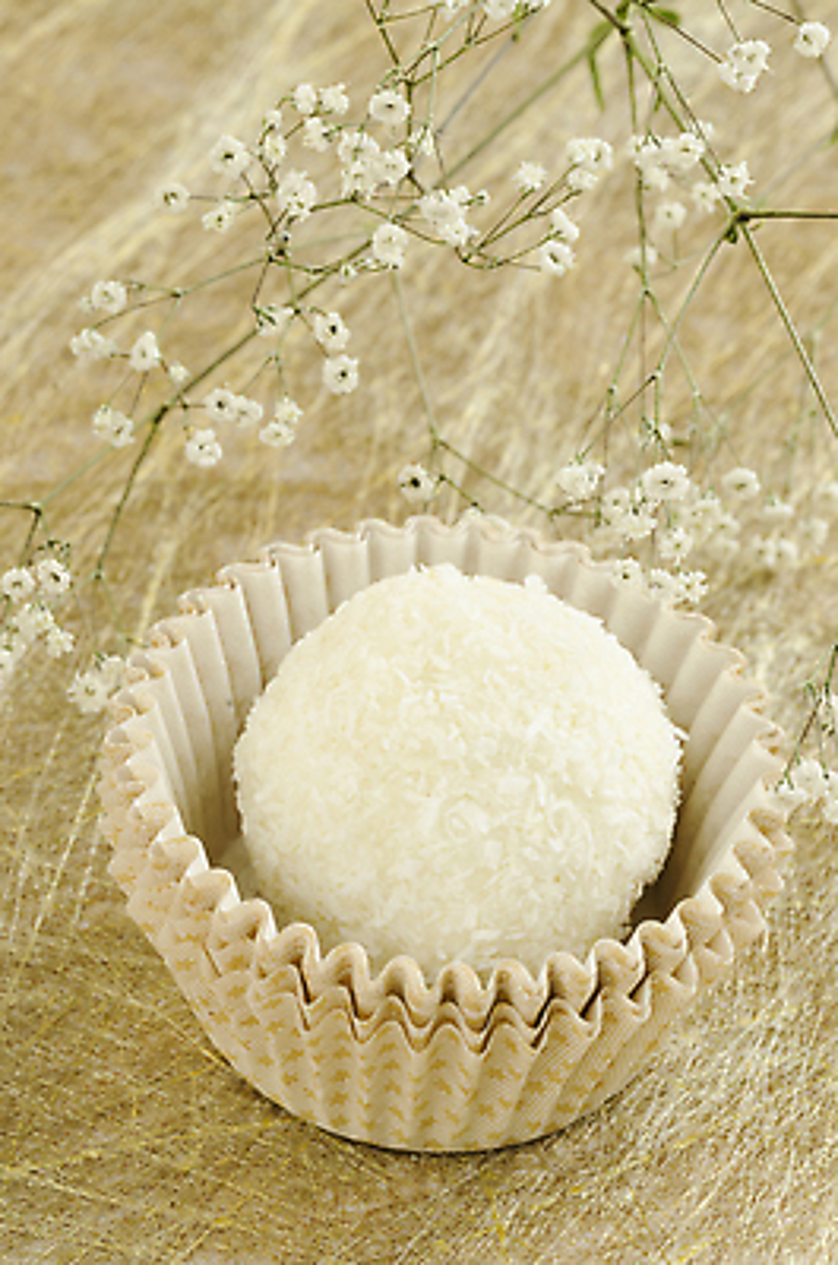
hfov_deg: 10.1
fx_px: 4734
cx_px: 419
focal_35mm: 135
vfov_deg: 15.2
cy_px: 632
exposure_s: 1.3
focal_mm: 90
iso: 100
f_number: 25
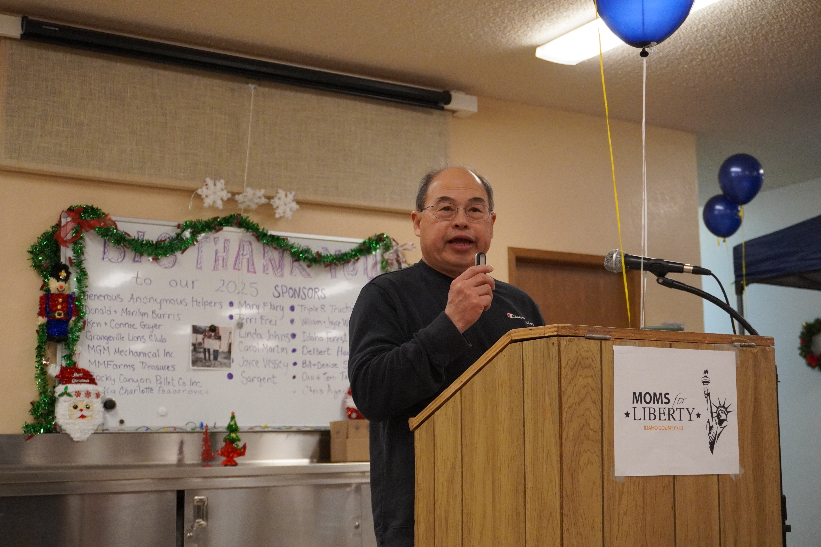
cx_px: 410
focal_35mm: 46
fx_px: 1060
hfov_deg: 42.3
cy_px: 274
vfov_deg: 28.9
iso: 2500
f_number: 5
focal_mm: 31
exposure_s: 1/160
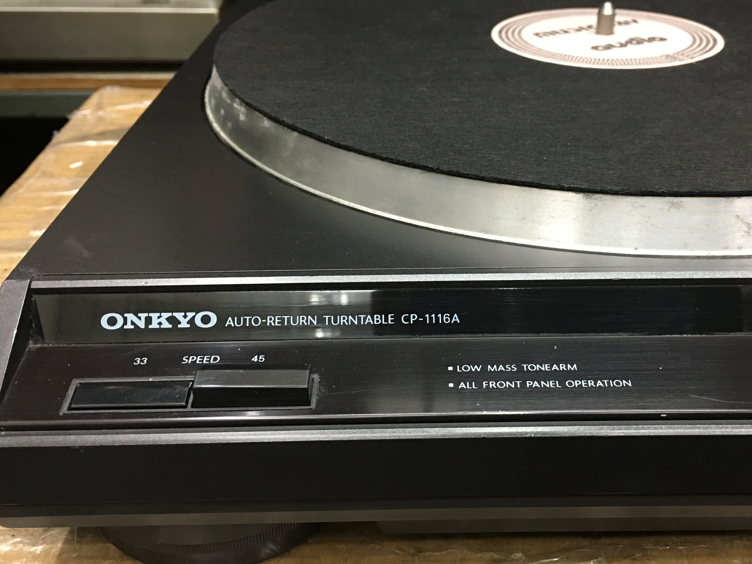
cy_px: 235
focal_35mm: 39
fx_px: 847
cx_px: 452
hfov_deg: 47.6
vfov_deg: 36.7
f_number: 2.2
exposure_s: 1/10
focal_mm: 4.15
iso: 100
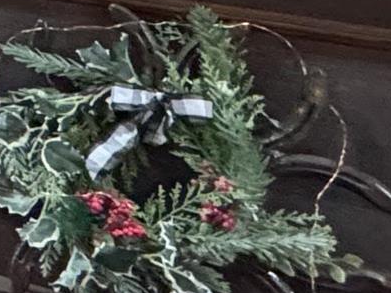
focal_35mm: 110
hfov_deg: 12.4
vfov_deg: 12.5
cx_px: -647
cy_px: -207
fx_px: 1242
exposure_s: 1/60
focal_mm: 2.22
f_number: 2.2
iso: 800
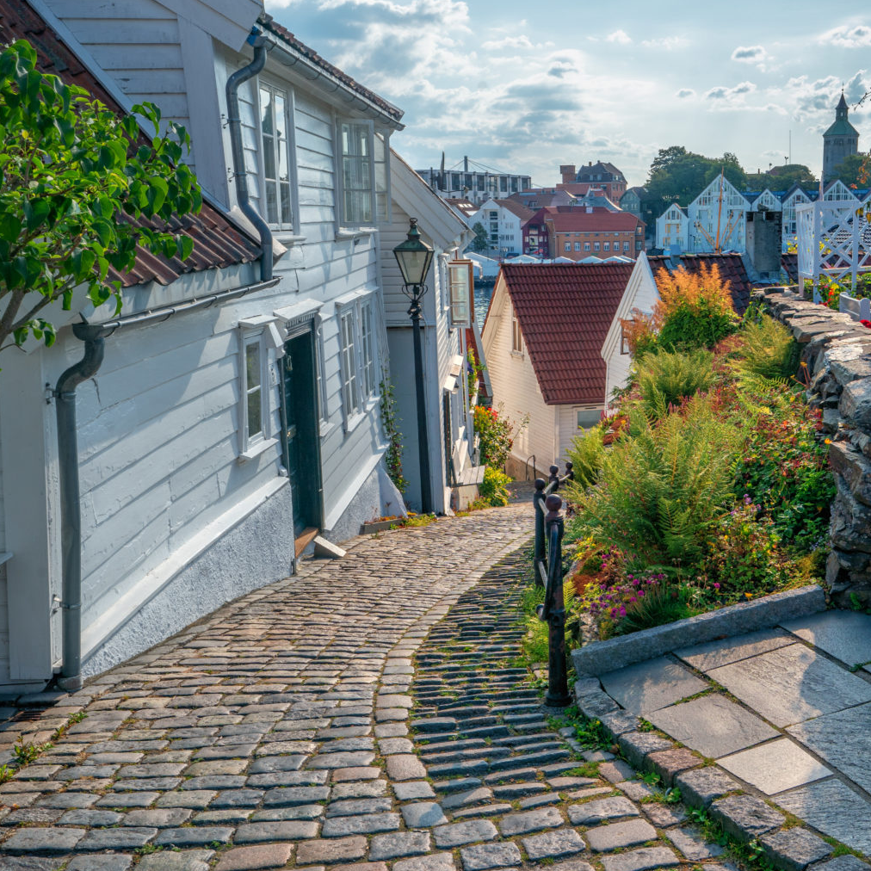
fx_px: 1139
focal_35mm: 40
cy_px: 439
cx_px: 576
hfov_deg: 41.4
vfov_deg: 41.9
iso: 200
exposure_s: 1/250
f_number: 11
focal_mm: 31
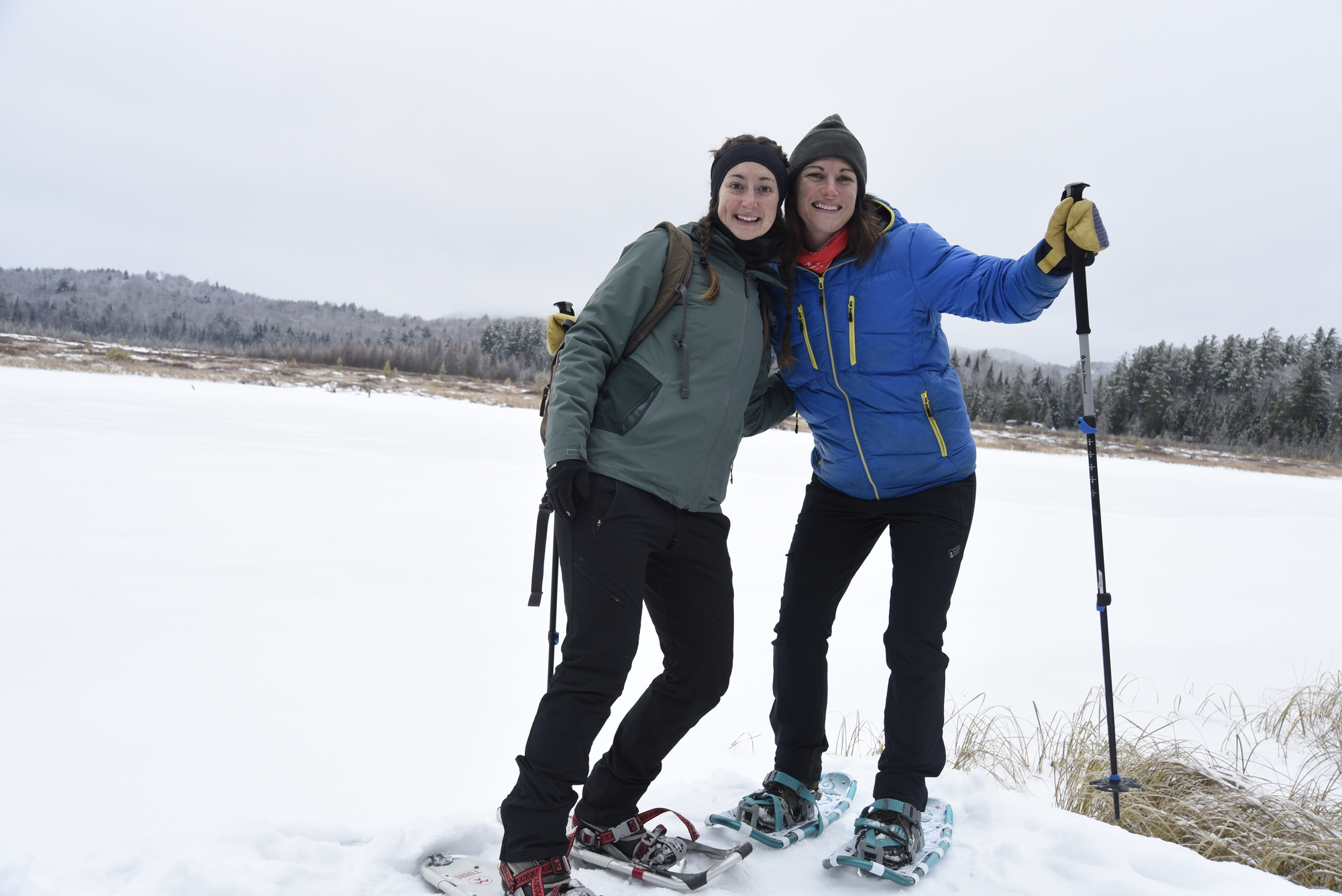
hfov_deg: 58.7
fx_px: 1193
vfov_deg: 41.1
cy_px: 448
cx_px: 671
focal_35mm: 32
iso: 320
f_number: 8
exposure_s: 1/250
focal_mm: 32
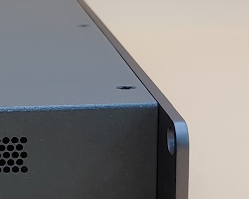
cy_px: 117
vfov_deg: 12.6
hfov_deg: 15.3
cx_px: -41
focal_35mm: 122
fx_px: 899
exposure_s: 1/65
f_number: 1.8
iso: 50
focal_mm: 4.36
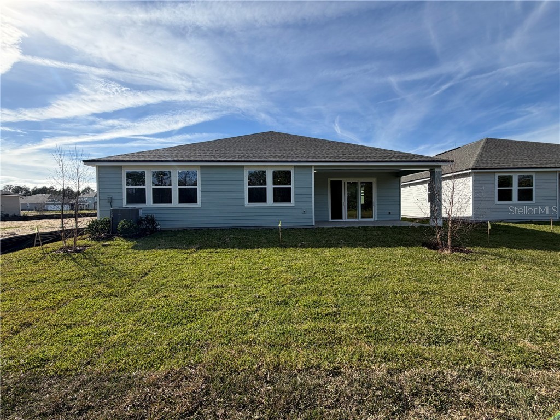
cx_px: 280
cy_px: 210
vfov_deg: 85.7
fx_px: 226
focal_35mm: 14
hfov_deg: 102.1
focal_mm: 2.22
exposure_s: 1/970
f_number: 2.2
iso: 20
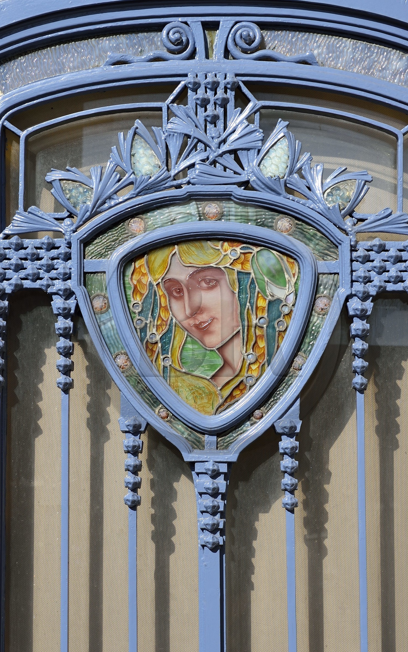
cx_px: 213
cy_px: 327
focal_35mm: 72
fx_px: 1281
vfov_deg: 28.6
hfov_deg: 18.1
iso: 200
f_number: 14
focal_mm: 70
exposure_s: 1/250
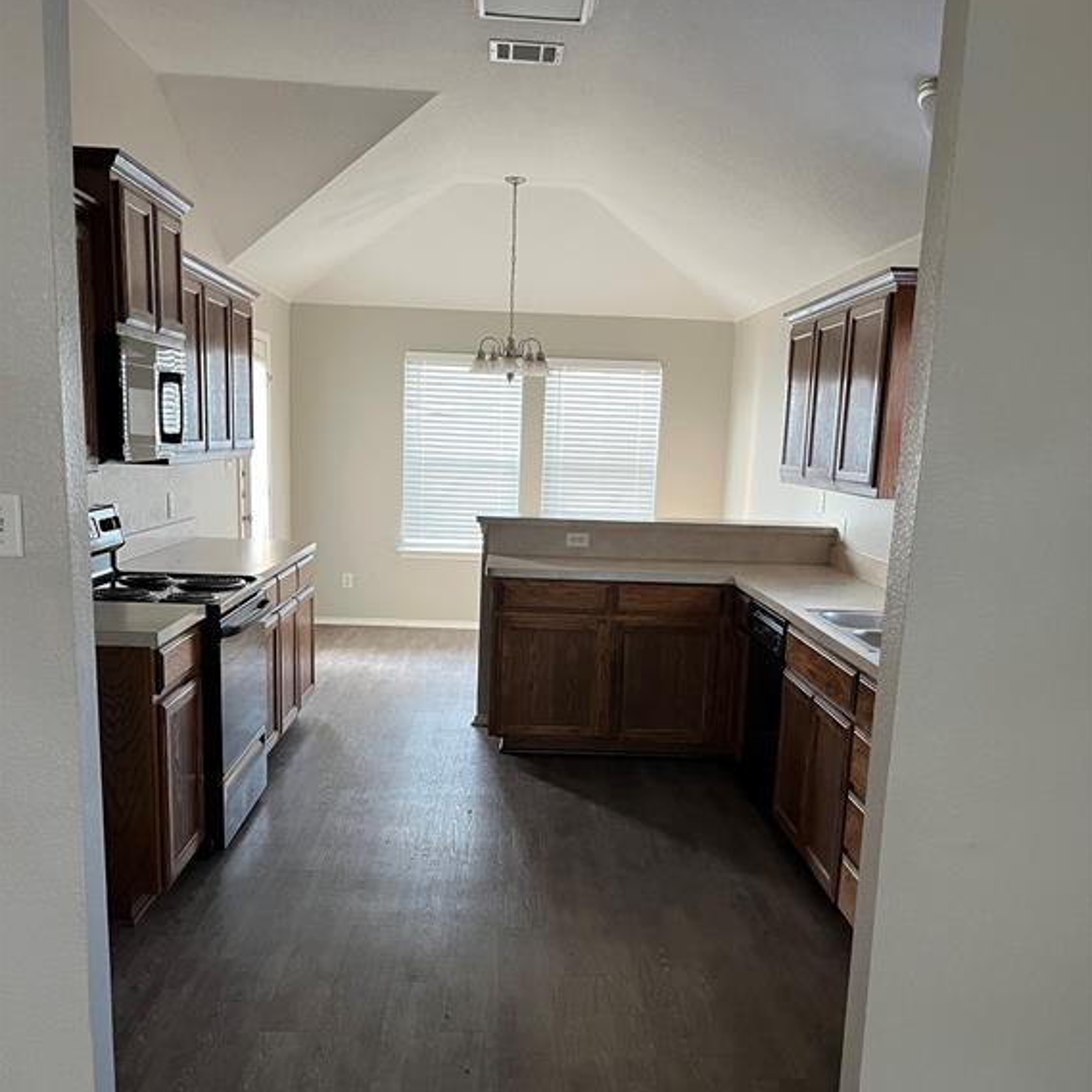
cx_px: 549
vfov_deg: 52.1
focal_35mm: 31
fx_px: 1106
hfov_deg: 52.5
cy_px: 664
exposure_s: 1/60
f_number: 1.6
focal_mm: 5.1
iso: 250
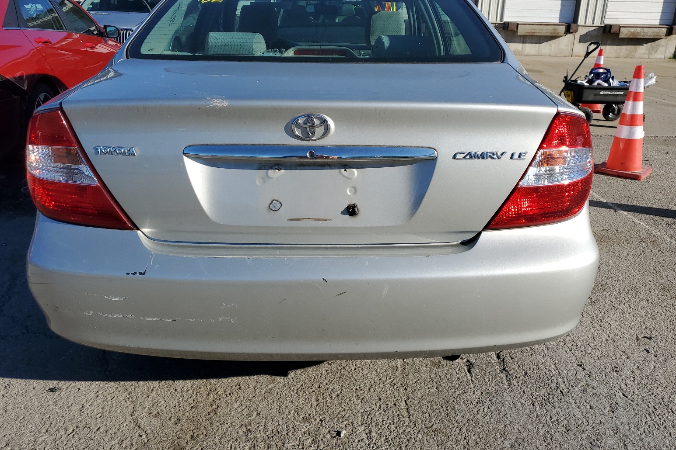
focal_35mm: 28
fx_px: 526
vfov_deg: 46.3
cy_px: 196
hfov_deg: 65.5
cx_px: 331
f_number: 1.5
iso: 50
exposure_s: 1/3333
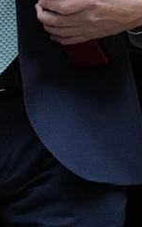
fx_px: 6809
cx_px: -201
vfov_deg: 1.9
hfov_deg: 1.2
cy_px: -122
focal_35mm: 1099
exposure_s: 1/800
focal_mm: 200
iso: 500
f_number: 2.8
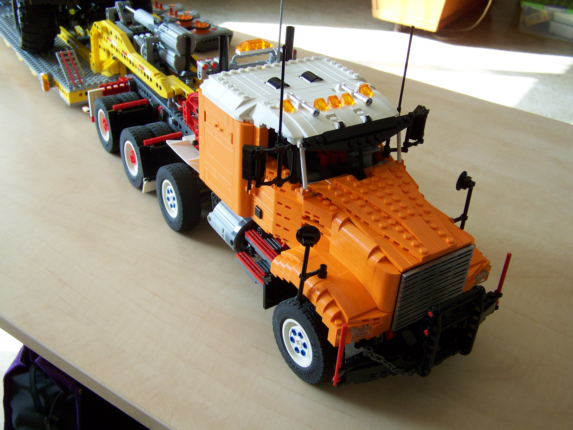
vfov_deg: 37.7
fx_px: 629
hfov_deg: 49.0
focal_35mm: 38
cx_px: 286
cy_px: 215
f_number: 2.8
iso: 80
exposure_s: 1/60
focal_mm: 6.3
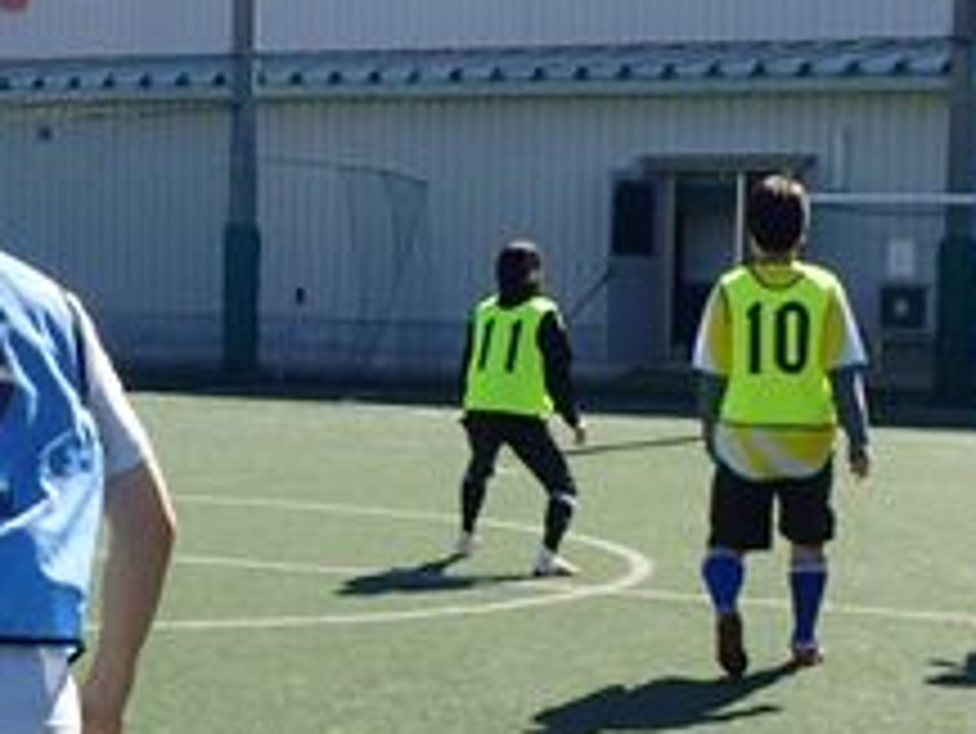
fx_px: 2144
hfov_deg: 24.9
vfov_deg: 19.4
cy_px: 475
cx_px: 112
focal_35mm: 76
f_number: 3.2
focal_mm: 5.87
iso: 200
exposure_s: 1/1600
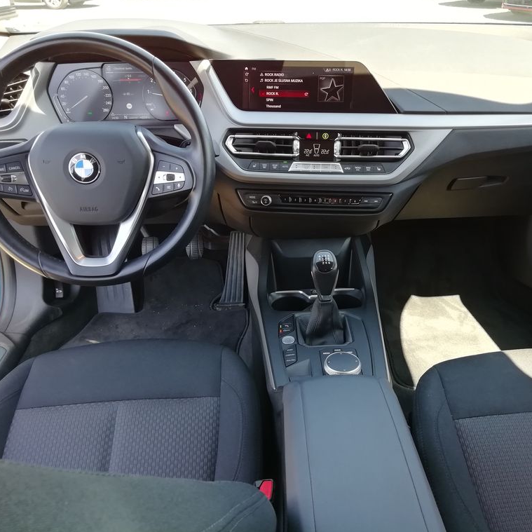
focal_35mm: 31
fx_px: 539
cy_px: 265
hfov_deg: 52.4
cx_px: 299
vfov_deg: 52.5
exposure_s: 1/60
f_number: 2.2
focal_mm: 3.21
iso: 80
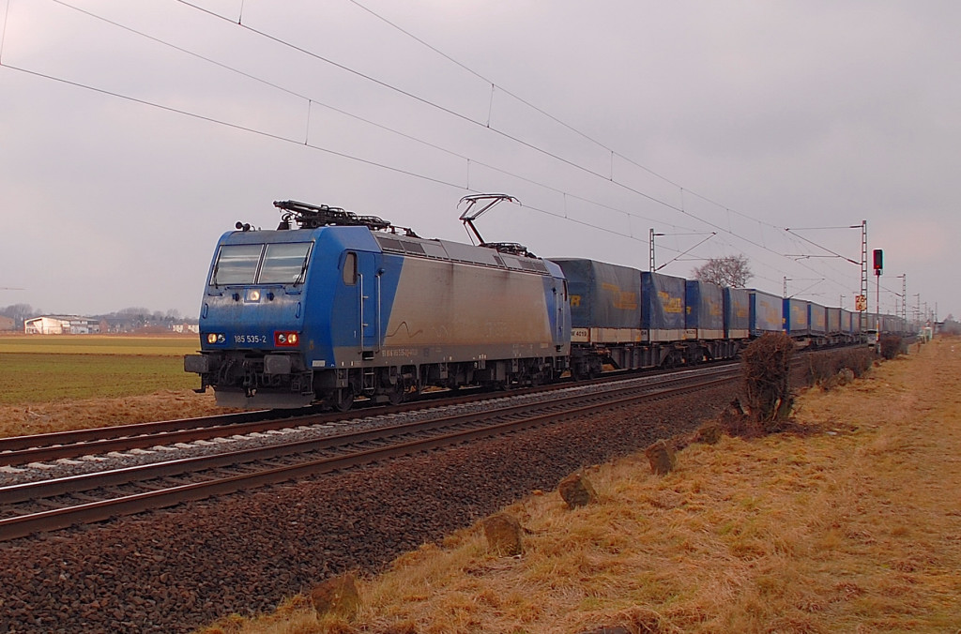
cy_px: 317
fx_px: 719
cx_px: 480
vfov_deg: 47.6
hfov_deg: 67.5
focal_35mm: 27
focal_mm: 18
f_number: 7.1
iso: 200
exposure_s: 1/400
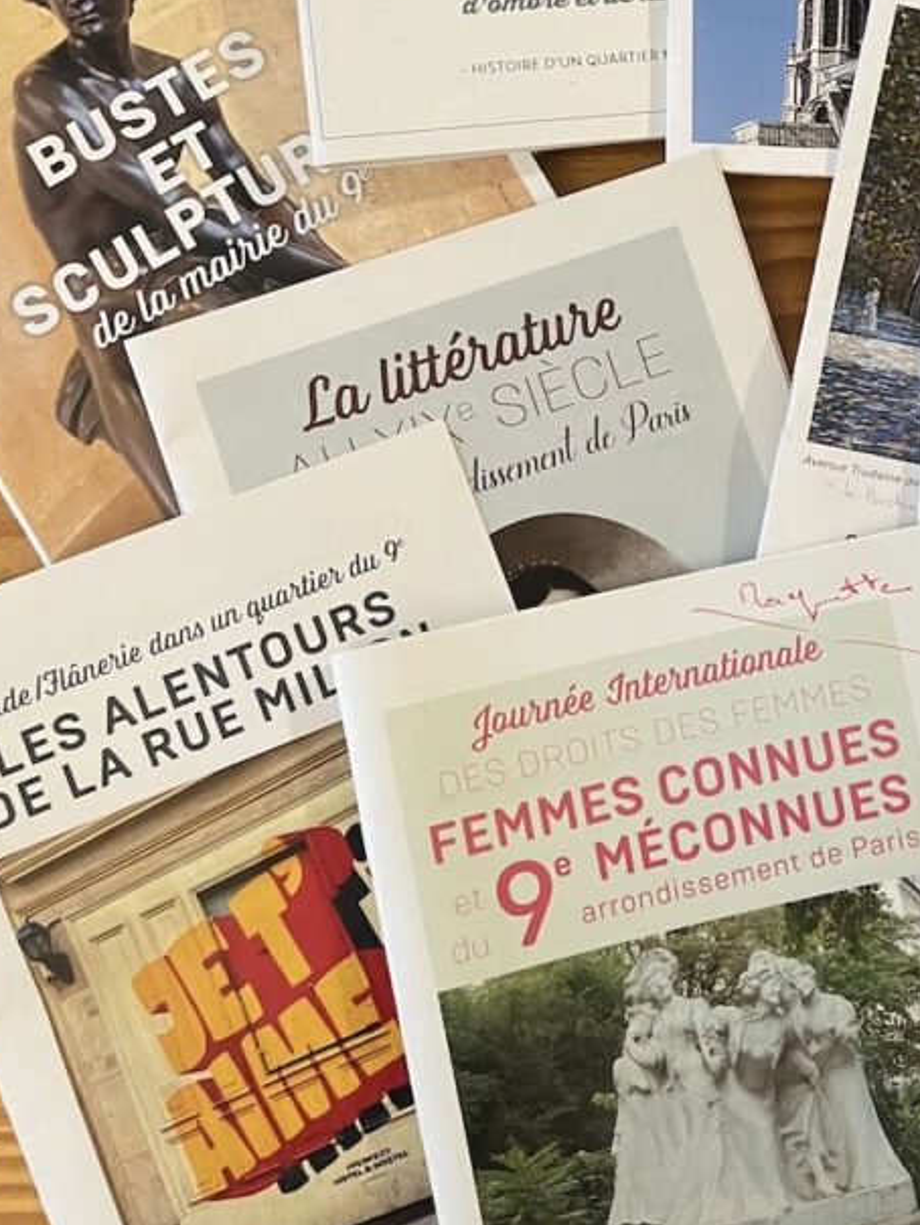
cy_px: 389
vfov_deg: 42.2
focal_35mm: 44
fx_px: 1559
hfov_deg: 31.9
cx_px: 748
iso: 500
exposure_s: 1/33
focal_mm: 5.7
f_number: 1.5
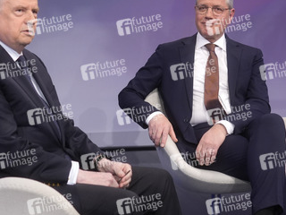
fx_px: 504
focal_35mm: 61
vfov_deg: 24.0
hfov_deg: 31.6
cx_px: 116
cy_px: 92
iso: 640
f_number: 2.2
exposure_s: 1/250
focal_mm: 30
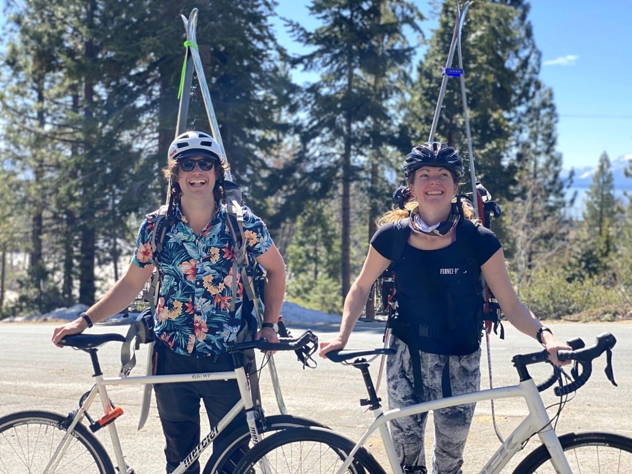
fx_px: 949
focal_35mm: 52
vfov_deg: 28.0
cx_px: 316
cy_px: 237
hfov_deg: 36.8
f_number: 2
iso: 20
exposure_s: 1/444
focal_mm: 6
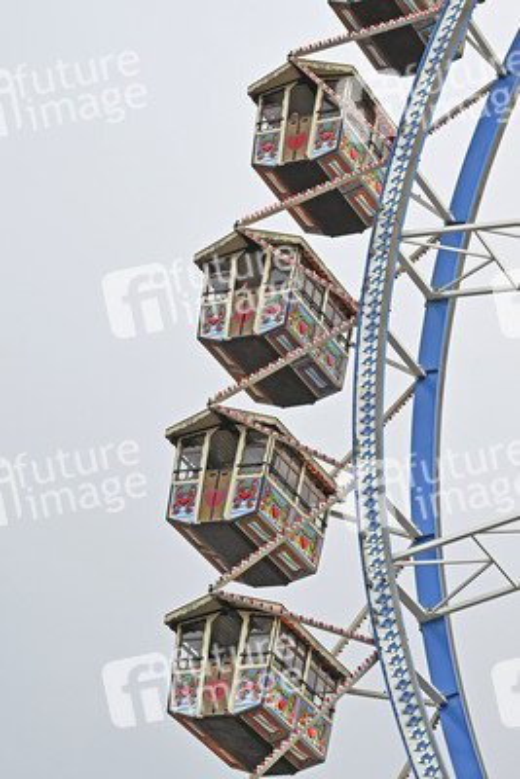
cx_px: 260
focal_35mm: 118
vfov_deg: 17.3
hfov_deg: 11.6
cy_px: 390
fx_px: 2554
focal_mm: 79
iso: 400
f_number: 6.3
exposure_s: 1/500
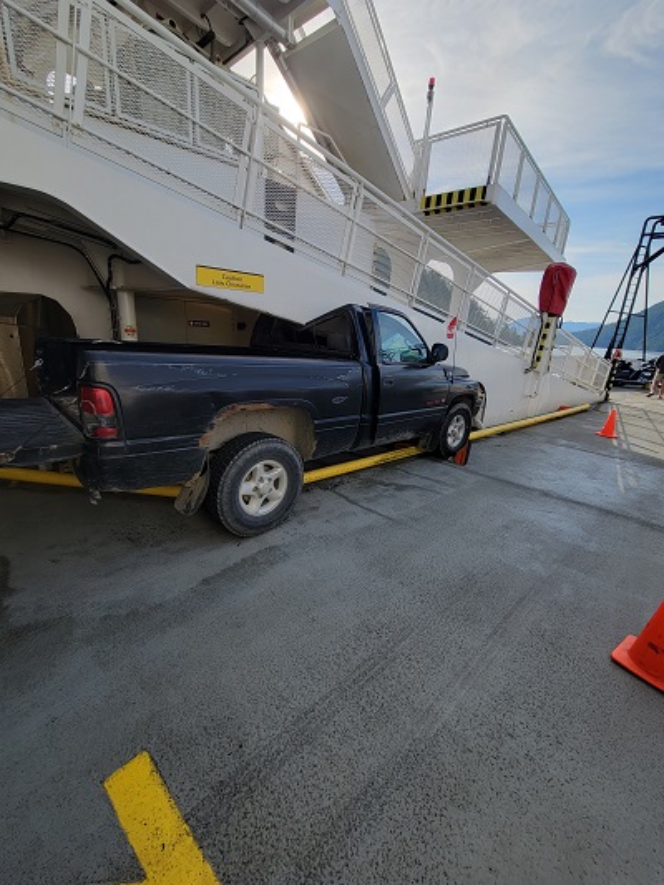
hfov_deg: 89.9
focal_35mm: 13
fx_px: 332
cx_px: 332
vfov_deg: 106.2
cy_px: 442
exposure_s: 1/761
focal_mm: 2.2
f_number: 2.2
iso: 50
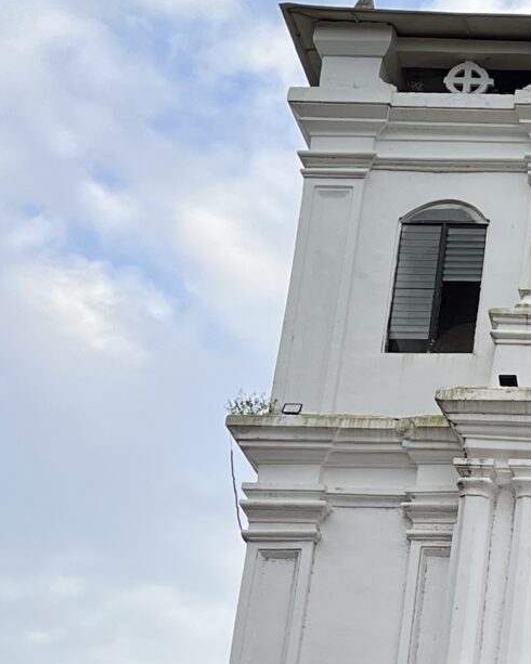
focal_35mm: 106
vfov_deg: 17.7
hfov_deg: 12.7
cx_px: 1074
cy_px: 662
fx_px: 2083
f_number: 1.6
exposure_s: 1/508
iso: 50
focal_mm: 5.1
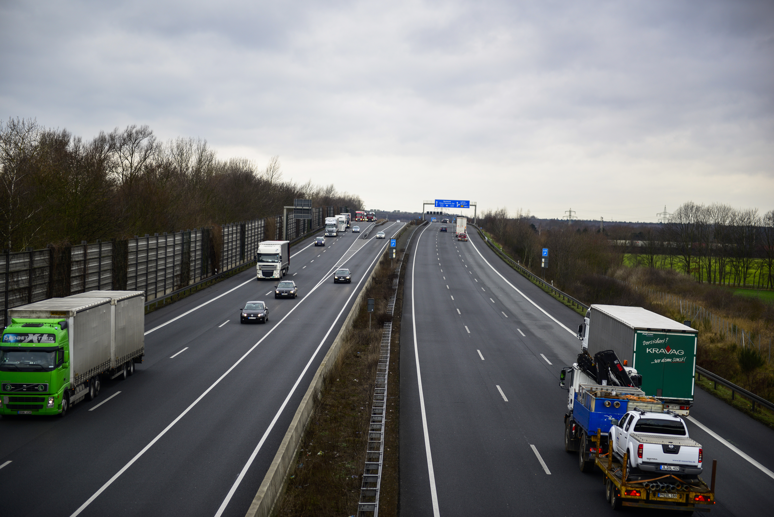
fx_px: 1505
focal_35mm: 70
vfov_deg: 19.5
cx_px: 387
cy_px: 258
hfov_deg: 28.8
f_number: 3.2
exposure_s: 1/400
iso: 160
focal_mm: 70
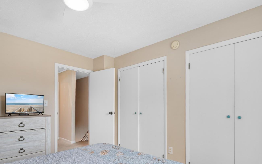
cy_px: 103
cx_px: 131
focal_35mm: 19
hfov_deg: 88.0
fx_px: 136
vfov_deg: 61.3
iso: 100
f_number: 4.5
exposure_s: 1/10
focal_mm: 10
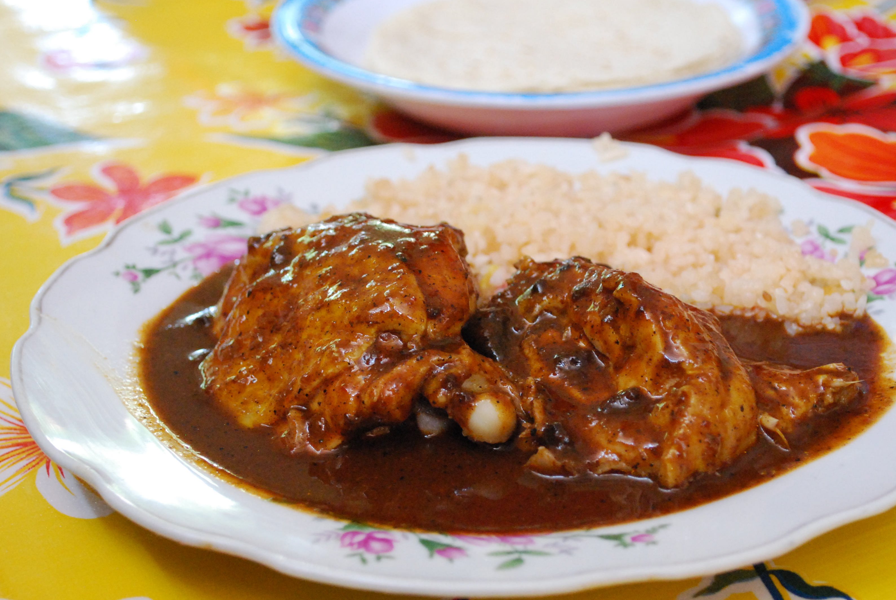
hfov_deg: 27.7
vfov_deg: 18.7
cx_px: 491
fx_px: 1819
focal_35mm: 73
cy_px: 342
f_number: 5.3
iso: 1600
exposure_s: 1/25
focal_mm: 40
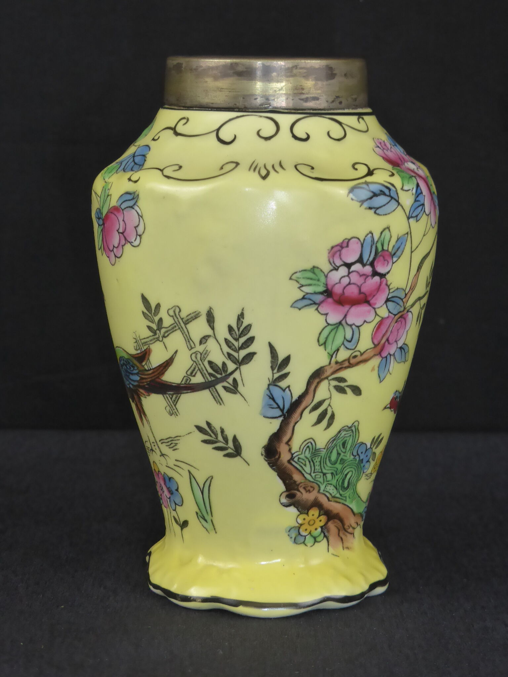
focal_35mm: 90
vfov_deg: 21.8
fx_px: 1761
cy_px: 338
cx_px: 254
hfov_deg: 16.4
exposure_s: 1/60
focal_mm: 16.1
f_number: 5.2
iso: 250
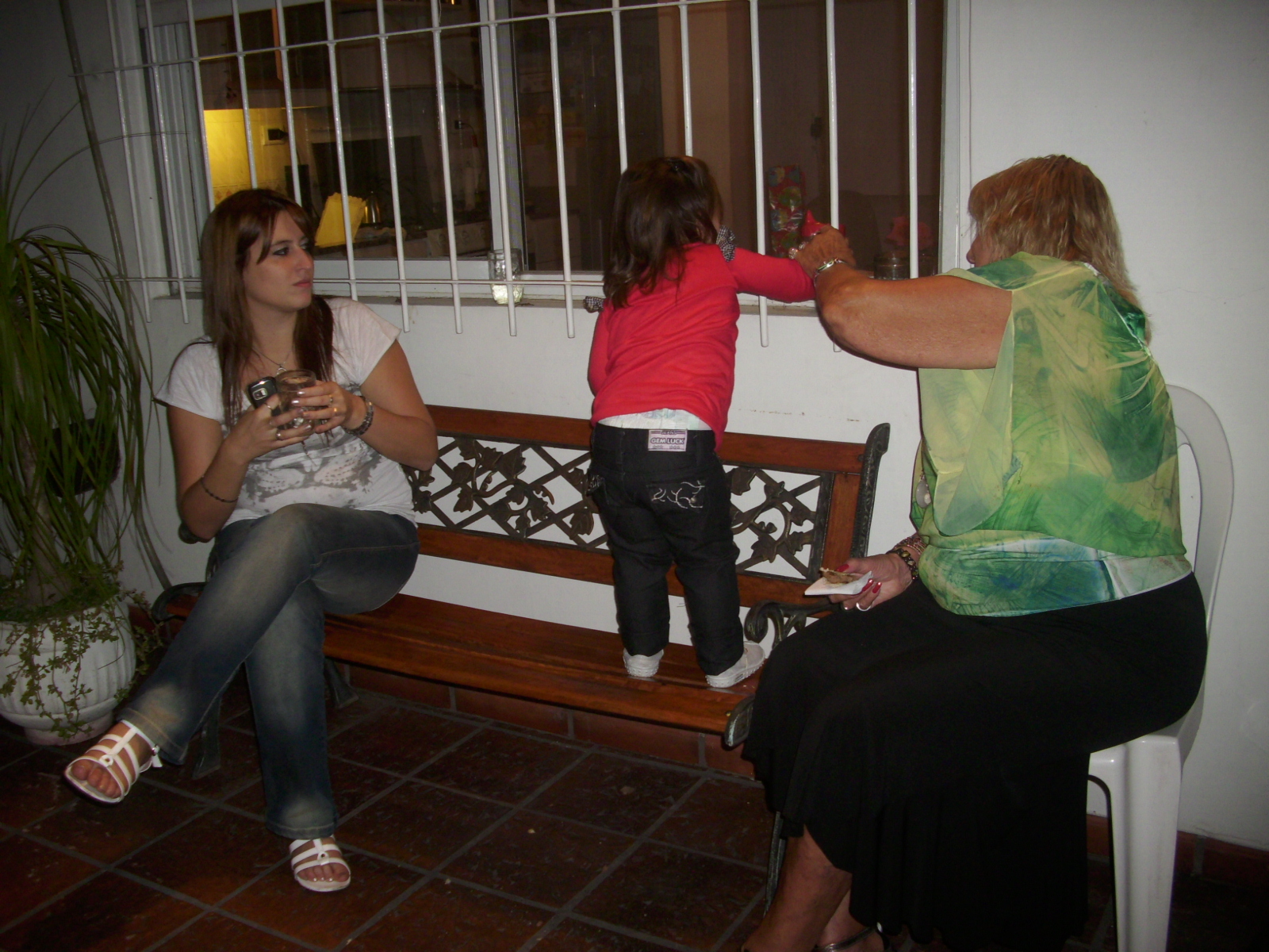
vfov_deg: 45.4
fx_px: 1136
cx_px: 634
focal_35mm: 31
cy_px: 476
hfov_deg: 58.4
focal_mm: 6.2
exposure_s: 1/30
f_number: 2.8
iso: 100
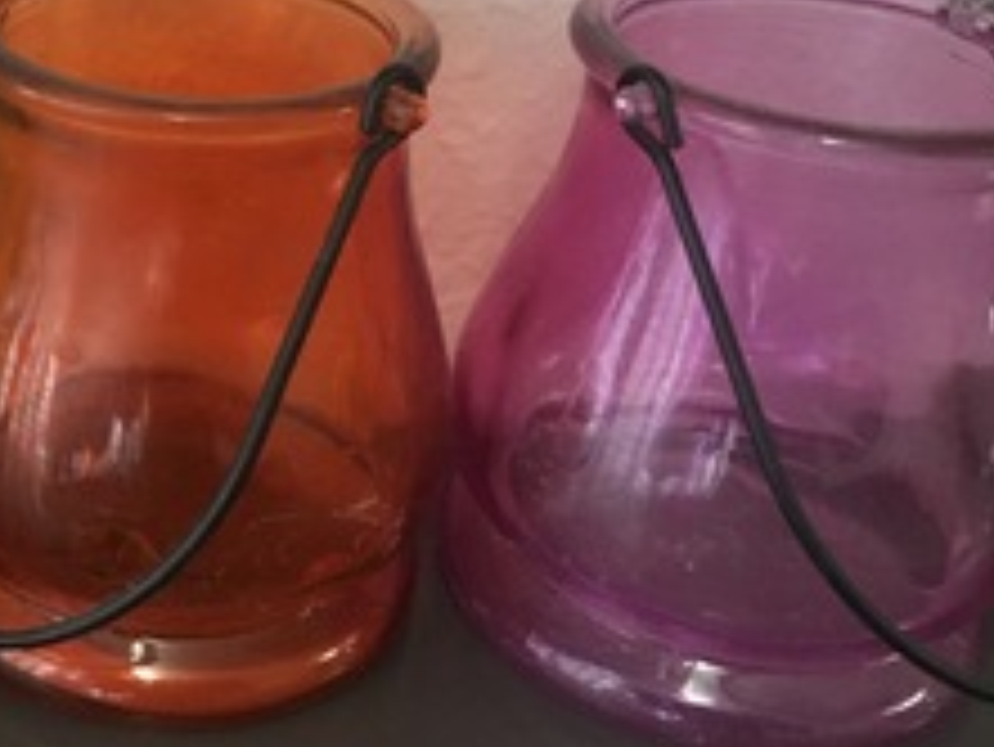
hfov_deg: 30.7
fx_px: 1724
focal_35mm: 60
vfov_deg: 24.3
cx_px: 101
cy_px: 227
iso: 400
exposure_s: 1/15
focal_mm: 4.15
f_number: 2.2
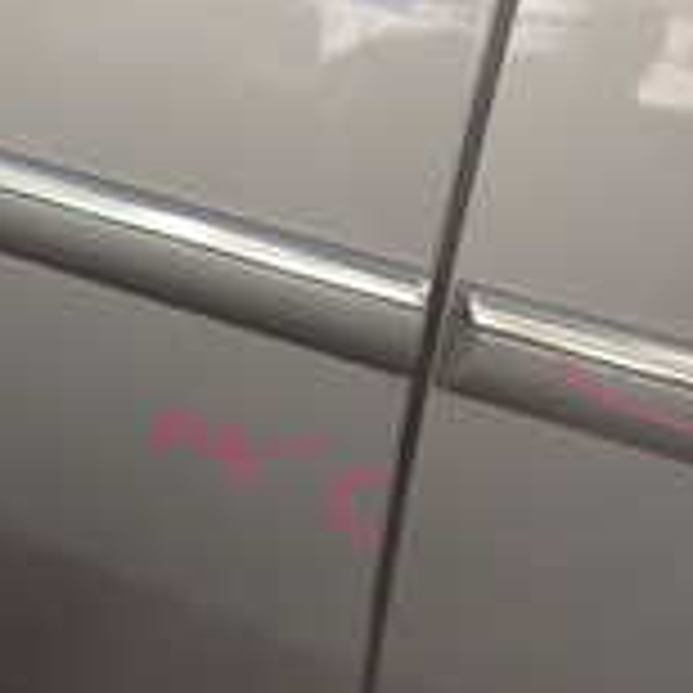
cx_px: -531
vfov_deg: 16.2
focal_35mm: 103
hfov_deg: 14.9
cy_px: -148
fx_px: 2333
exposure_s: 1/160
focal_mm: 5.4
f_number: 3.2
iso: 100
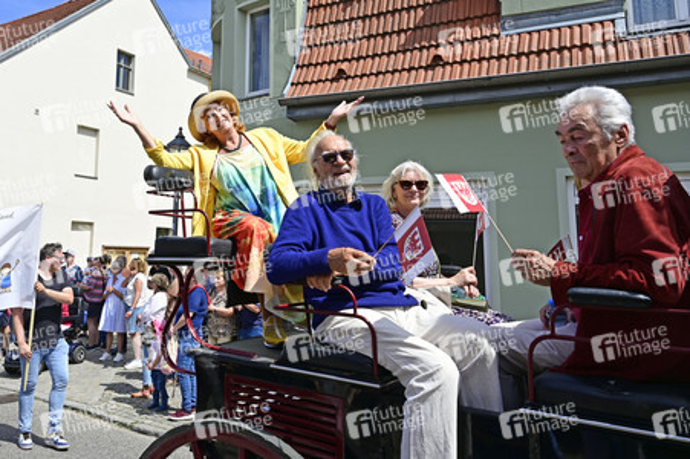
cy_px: 230
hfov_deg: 73.8
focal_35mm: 24
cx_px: 345
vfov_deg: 53.1
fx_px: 460
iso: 100
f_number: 6.3
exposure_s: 1/400
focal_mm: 24
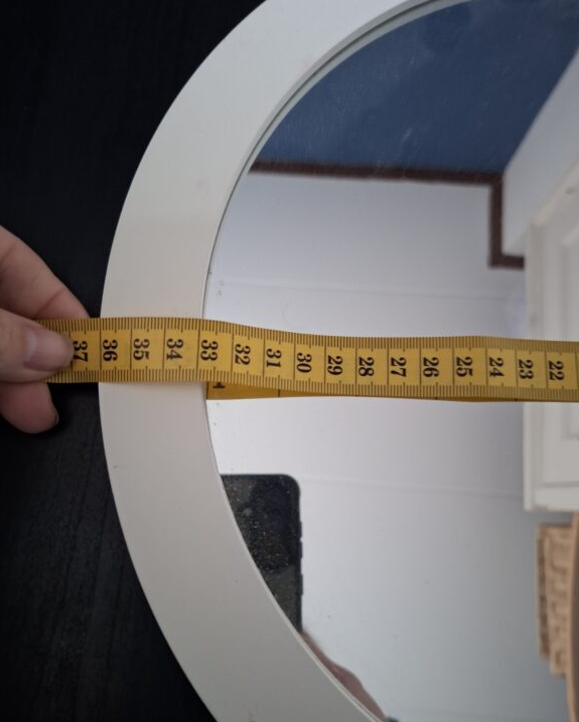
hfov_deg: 56.8
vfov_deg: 67.9
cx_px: 300
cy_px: 394
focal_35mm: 25
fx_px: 535
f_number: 1.8
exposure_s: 1/24
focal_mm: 5.54
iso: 500
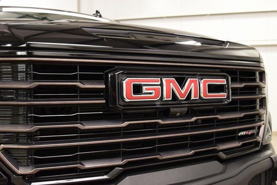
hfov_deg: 53.1
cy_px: 92
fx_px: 277
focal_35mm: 36
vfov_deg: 36.9
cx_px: 138
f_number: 7.1
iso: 1400
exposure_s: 1/30
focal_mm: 24
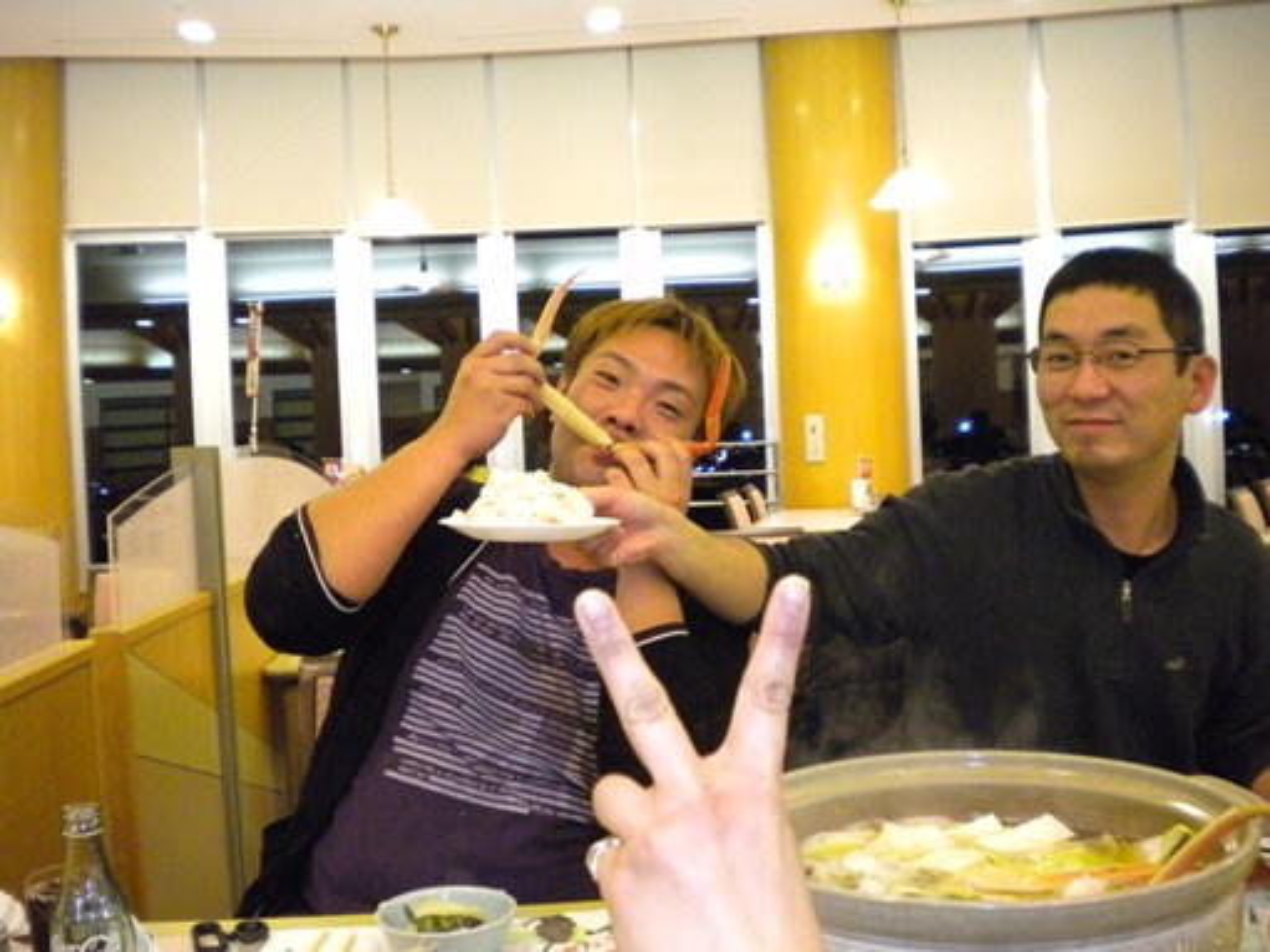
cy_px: 476
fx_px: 1284
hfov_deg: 52.6
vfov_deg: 40.7
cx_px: 635
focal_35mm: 35
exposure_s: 1/34.4
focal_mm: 6.3
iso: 800
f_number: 3.1
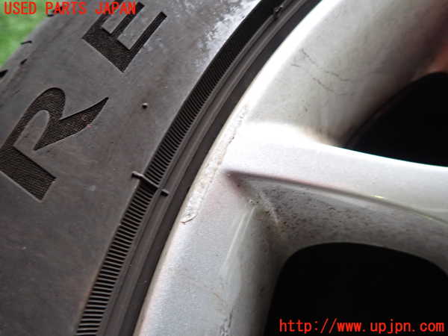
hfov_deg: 69.4
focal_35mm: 25
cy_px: 168
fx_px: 324
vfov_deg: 54.9
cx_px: 224
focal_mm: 4.5
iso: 200
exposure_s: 1/30
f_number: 2
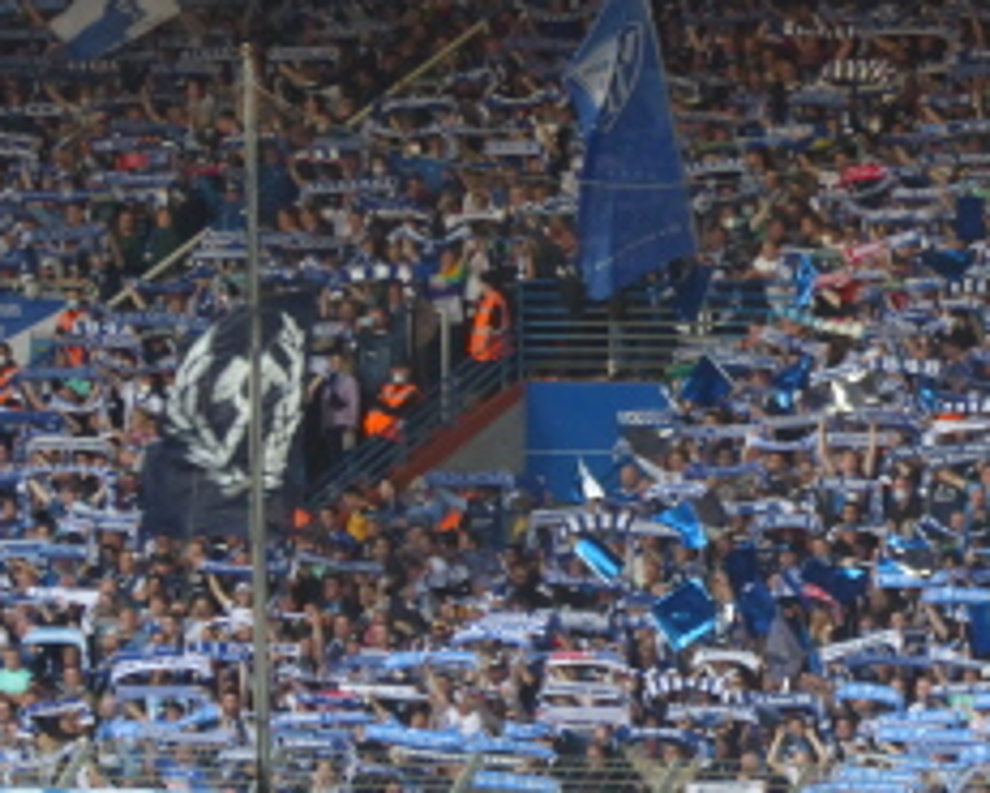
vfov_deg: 3.8
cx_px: 849
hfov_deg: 4.7
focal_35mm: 407
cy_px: 562
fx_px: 11930
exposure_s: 1/60
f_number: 5.6
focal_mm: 38.4
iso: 400
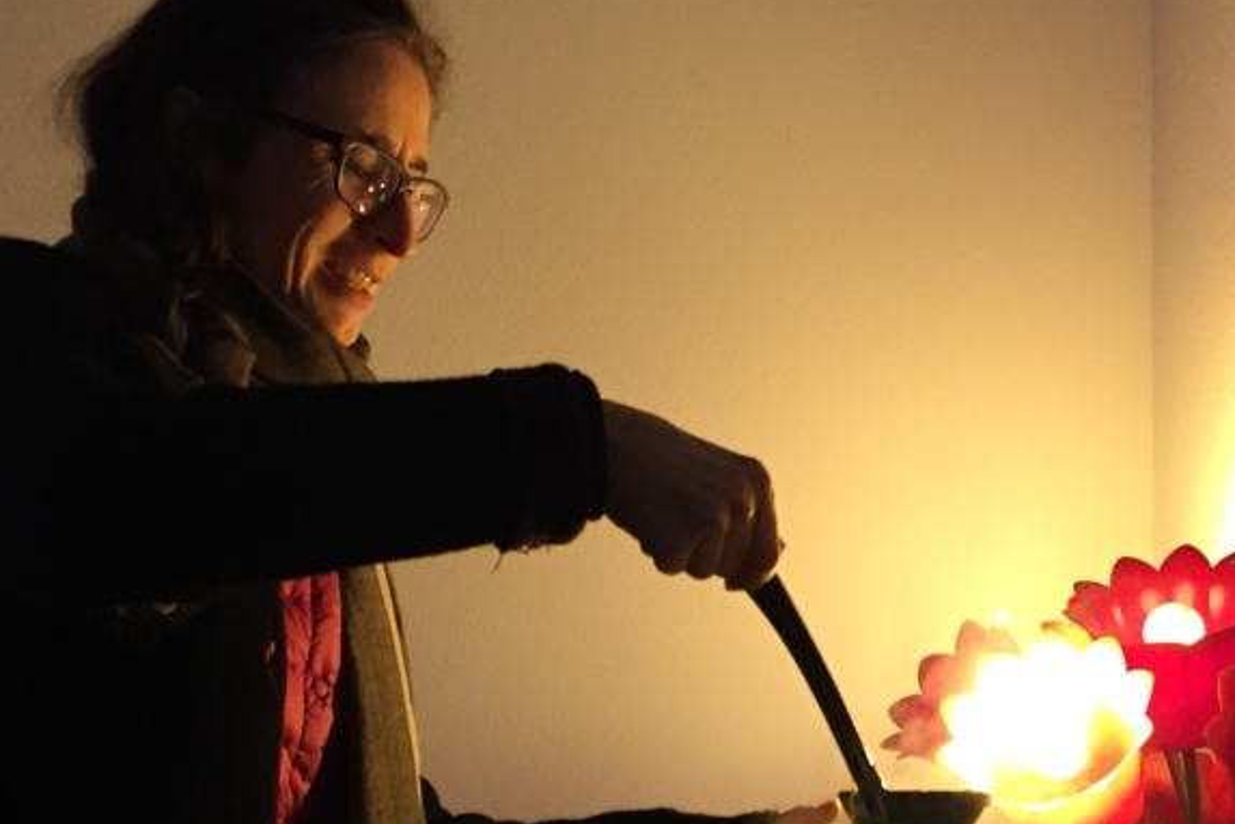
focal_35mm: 60
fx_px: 2058
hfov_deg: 33.3
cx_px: 728
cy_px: 840
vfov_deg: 21.7
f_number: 2.2
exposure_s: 1/33
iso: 200
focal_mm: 4.15
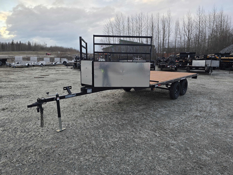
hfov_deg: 73.9
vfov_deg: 58.9
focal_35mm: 23
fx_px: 155
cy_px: 88
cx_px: 116
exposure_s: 1/180
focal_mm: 6.3
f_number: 1.7
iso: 50
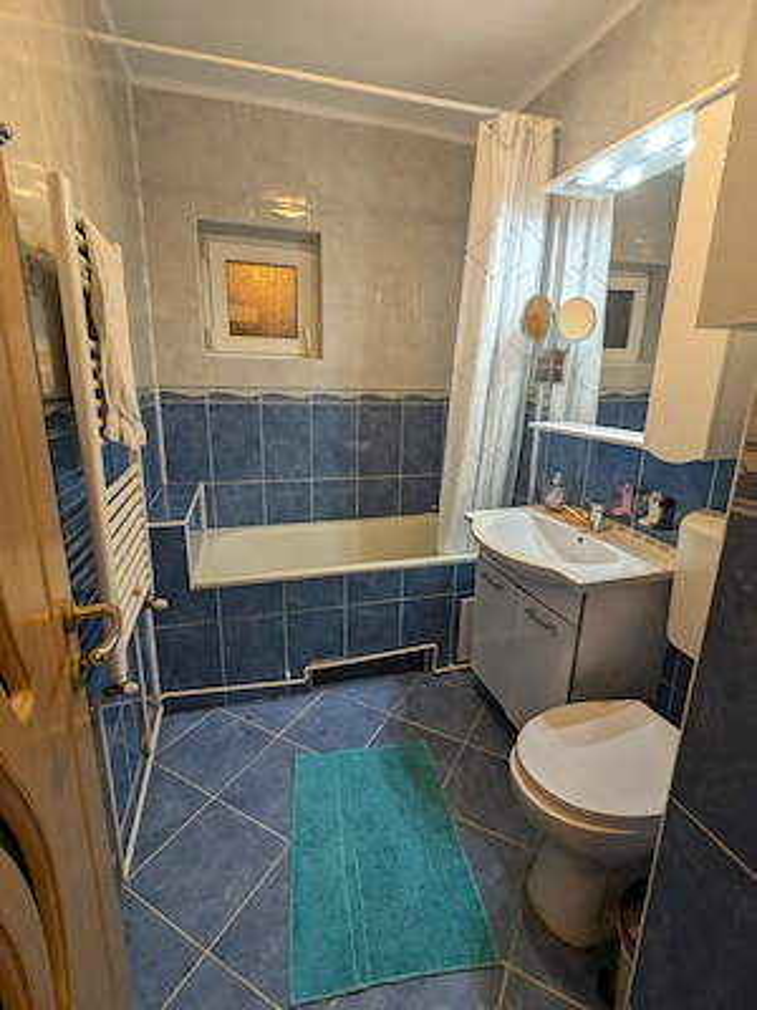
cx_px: 378
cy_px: 505
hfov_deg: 78.1
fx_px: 467
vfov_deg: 94.5
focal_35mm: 16
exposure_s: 1/25
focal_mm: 2.35
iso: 120
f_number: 2.2
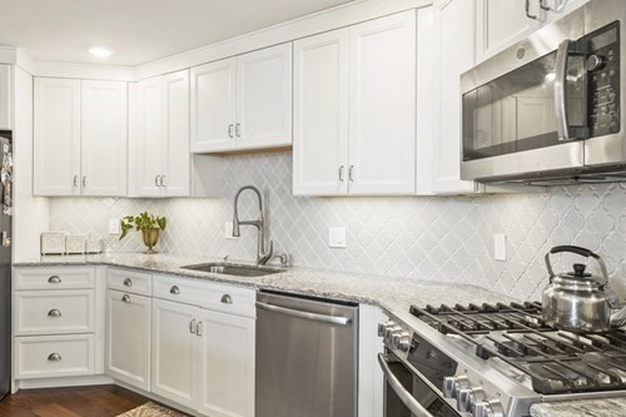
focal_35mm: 24
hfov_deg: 73.8
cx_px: 307
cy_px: 199
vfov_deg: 53.1
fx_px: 417
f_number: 8
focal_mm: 13.4
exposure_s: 1/3
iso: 400
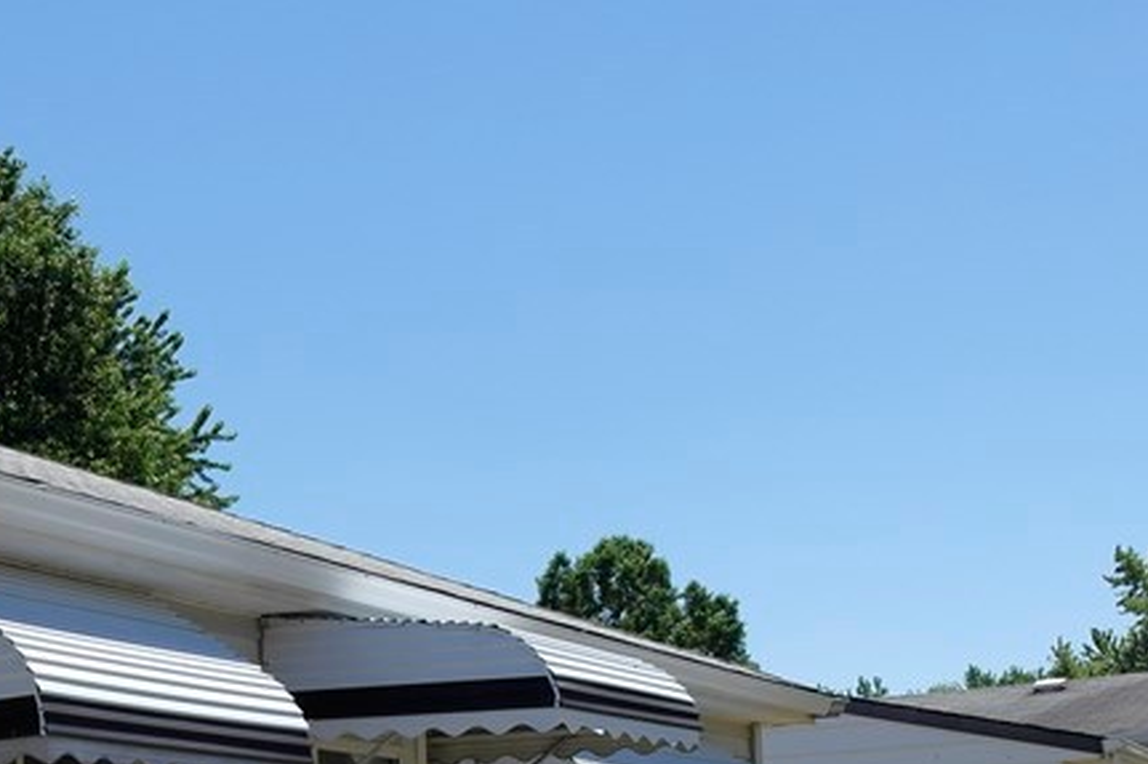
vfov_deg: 19.1
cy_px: 870
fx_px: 2168
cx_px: 131
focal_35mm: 68
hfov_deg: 28.6
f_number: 6.3
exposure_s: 1/250
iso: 100
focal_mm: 18
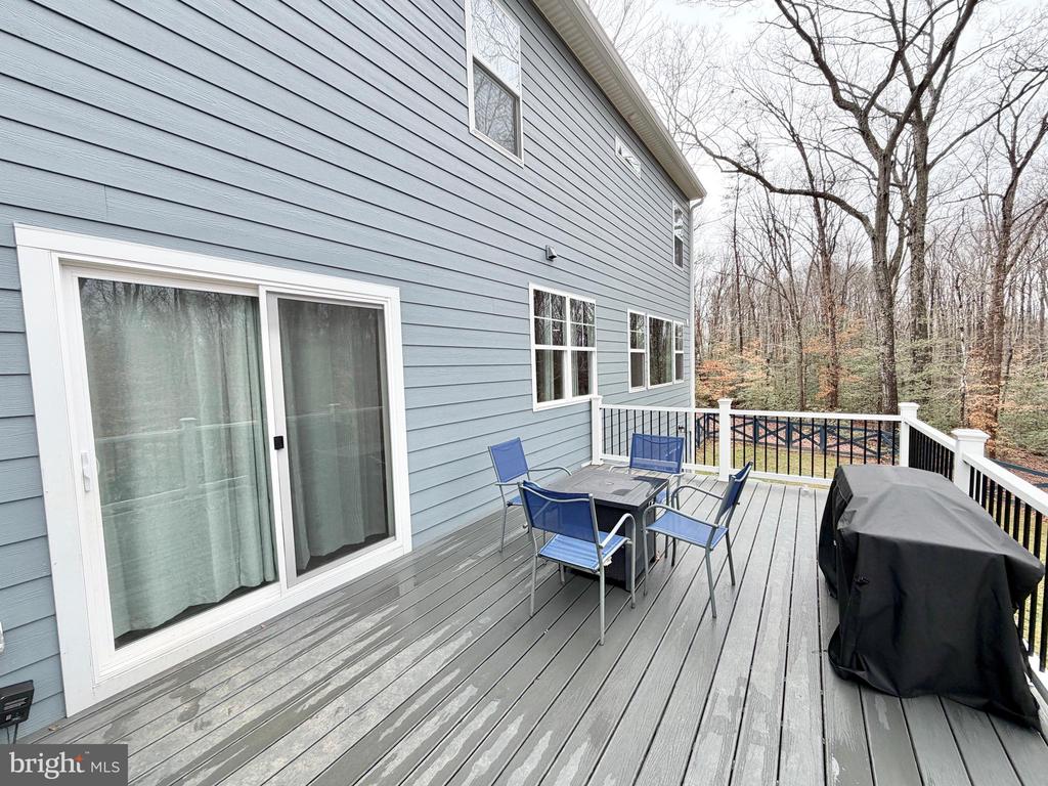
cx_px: 524
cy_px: 393
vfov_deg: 85.7
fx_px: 424
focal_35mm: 14
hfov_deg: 102.1
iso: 40
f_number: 2.2
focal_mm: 2.22
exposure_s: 1/502
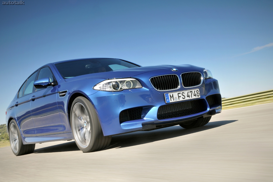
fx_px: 364
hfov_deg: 41.2
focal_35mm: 48
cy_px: 91
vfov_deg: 28.0
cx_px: 136
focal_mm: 32
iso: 200
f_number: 16
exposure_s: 1/30
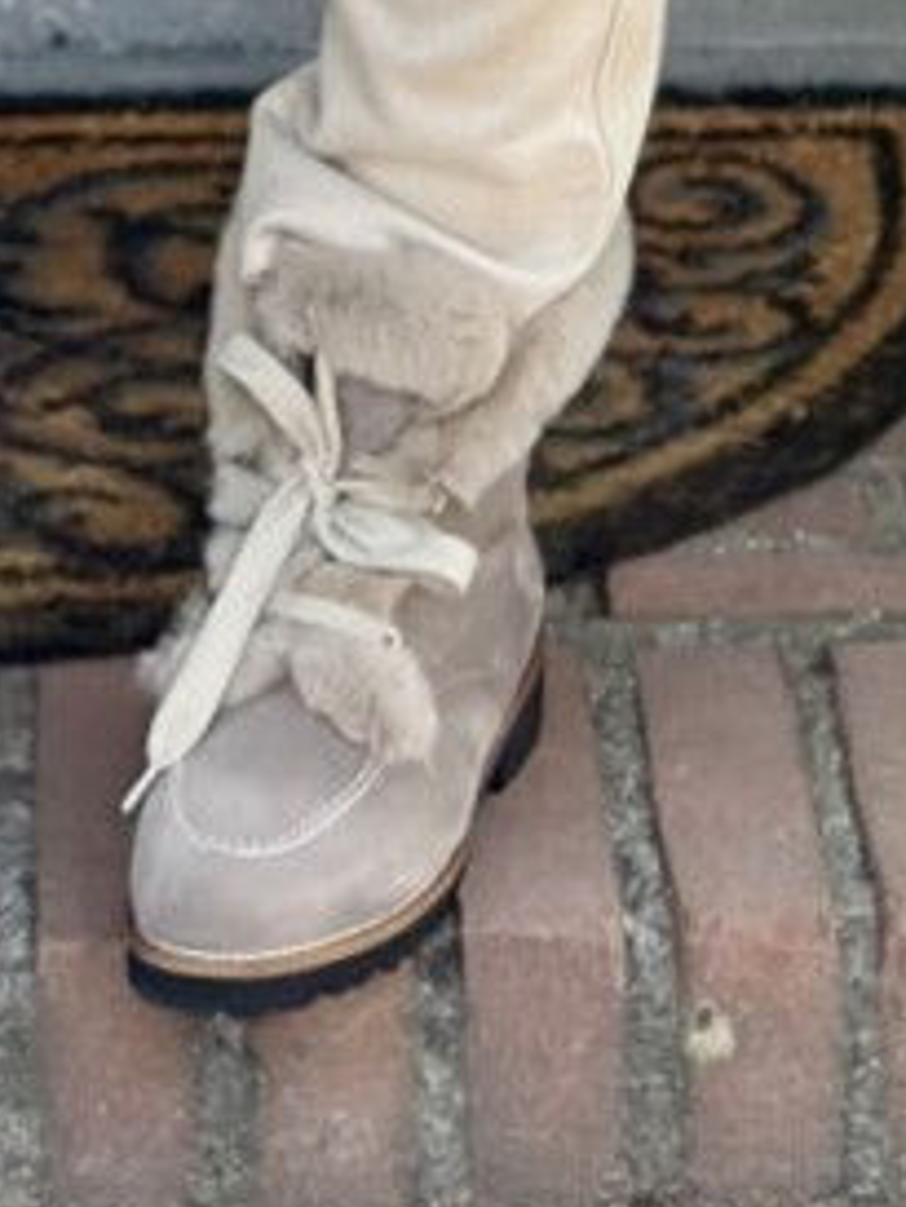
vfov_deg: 6.9
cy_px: -2074
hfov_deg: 5.6
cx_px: 46
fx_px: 9206
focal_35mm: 264
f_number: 1.78
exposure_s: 1/1916
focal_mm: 6.86
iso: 80
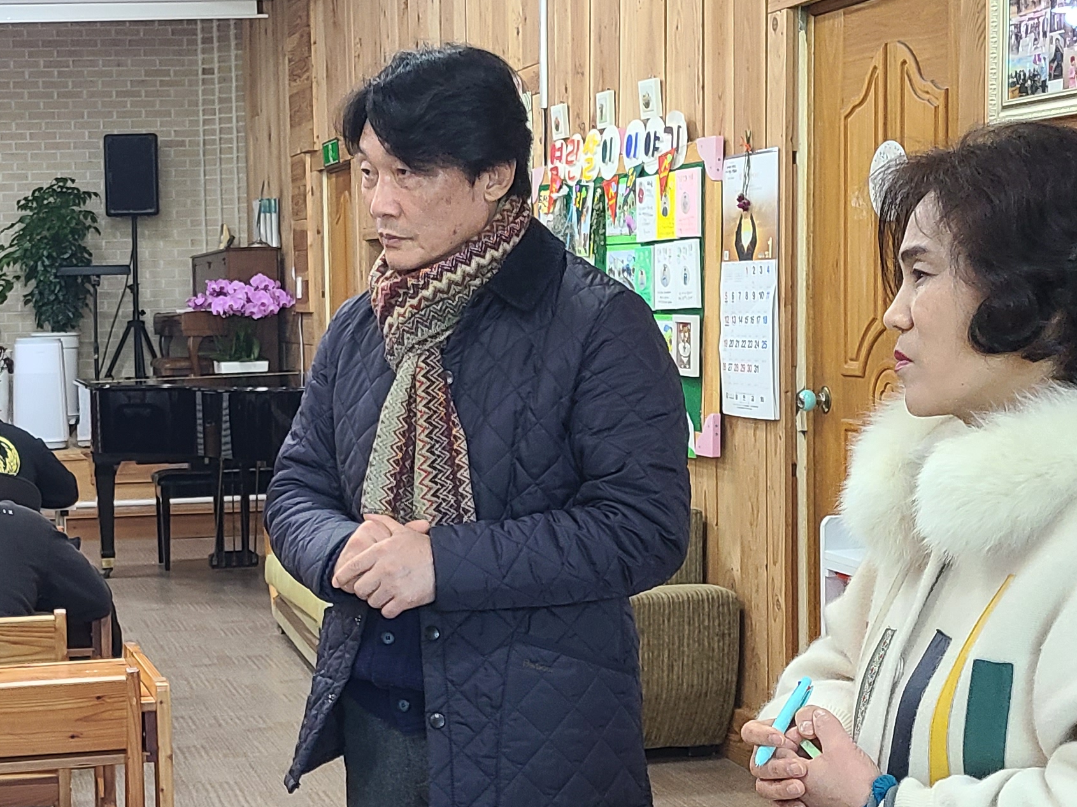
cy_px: 470
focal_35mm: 62
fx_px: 1929
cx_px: 145
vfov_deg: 23.6
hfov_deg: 30.1
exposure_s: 1/60
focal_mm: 5.4
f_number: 1.8
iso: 200
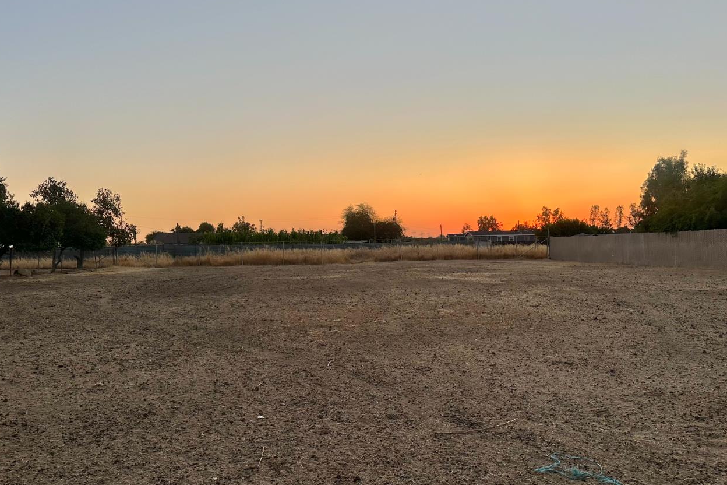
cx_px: 391
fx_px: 606
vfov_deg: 43.6
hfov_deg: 61.9
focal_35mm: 30
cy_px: 248
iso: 80
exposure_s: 1/676
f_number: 1.78
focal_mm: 6.86
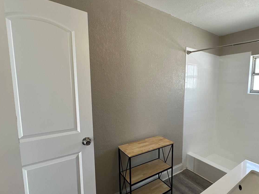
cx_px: 175
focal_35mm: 20
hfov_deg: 78.8
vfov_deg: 65.9
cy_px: 104
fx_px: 150
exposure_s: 1/120
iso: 64
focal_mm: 2.22
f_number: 2.2
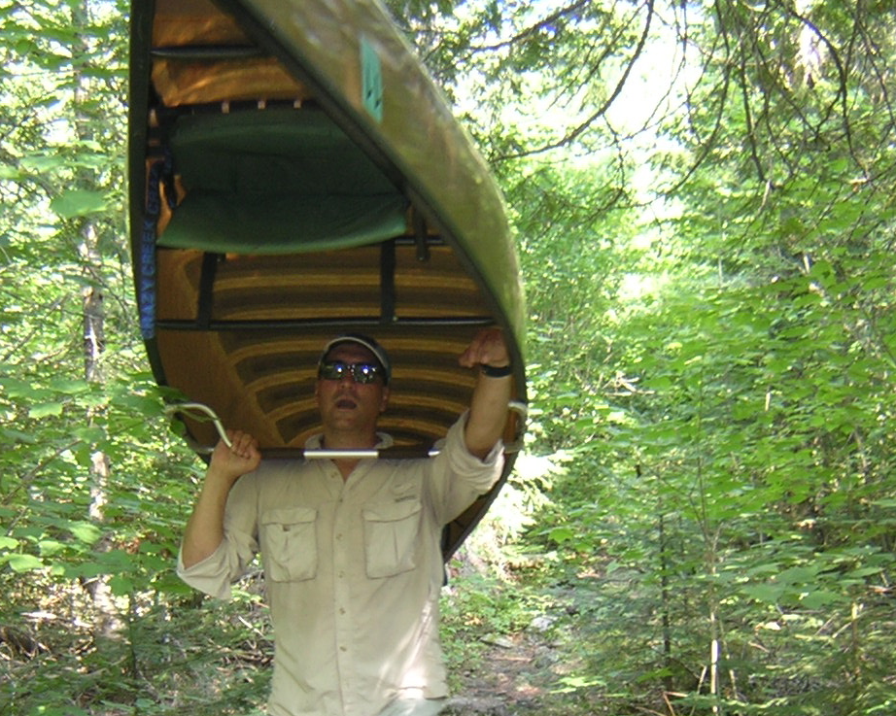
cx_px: 362
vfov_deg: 24.6
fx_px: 1617
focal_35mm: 61
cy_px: 567
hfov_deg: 30.9
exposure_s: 1/28.2
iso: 133
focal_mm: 4.7
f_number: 2.6
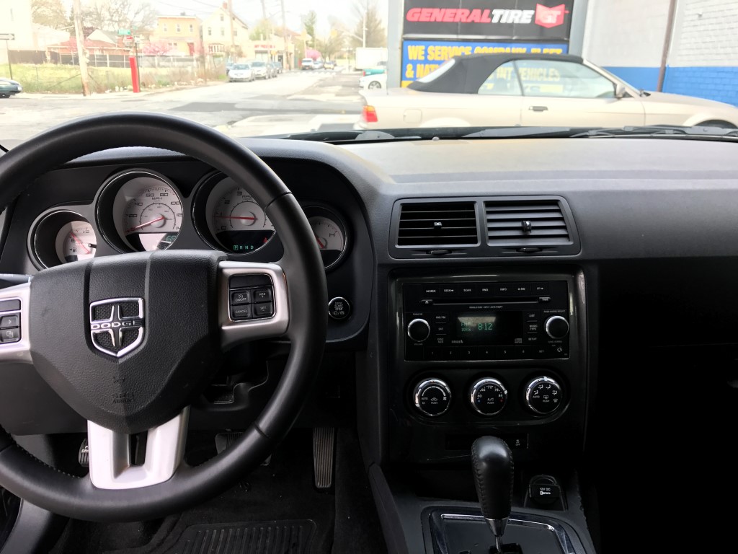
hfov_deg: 63.4
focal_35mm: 28
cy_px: 277
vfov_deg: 49.7
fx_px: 597
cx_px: 369
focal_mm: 3.99
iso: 20
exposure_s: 1/119
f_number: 1.8
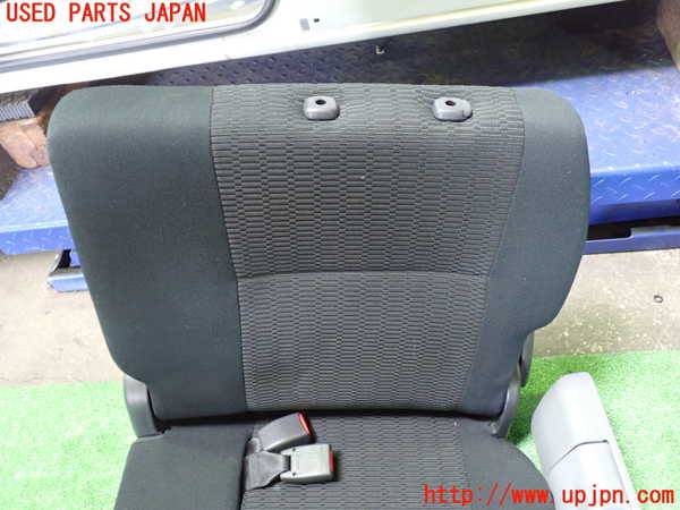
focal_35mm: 30
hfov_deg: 60.0
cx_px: 340
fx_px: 589
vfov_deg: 46.8
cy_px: 255
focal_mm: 5.4
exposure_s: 1/25
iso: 800
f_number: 2.3
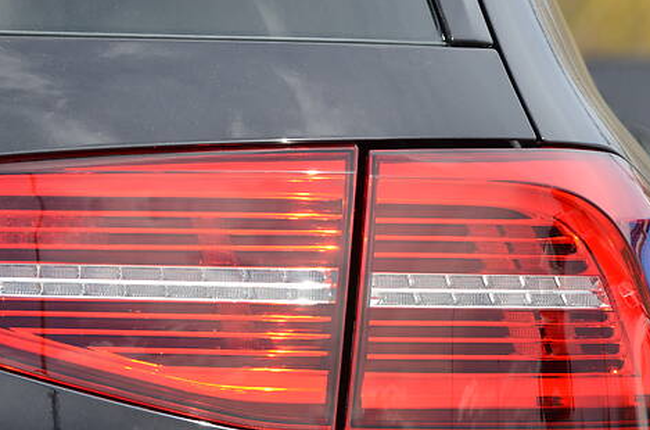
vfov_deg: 5.1
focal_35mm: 269
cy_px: 287
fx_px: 4841
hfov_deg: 7.7
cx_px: 287
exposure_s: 1/250
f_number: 8
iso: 160
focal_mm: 105
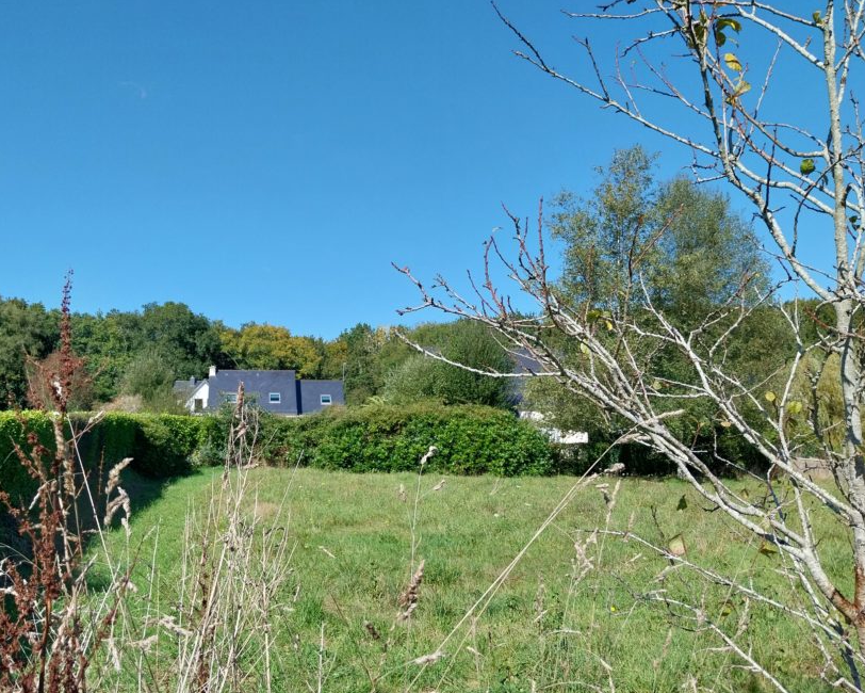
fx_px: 819
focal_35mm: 32
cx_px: 373
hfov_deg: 55.5
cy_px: 371
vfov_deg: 45.8
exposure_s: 1/1056
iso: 25
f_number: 1.8
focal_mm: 4
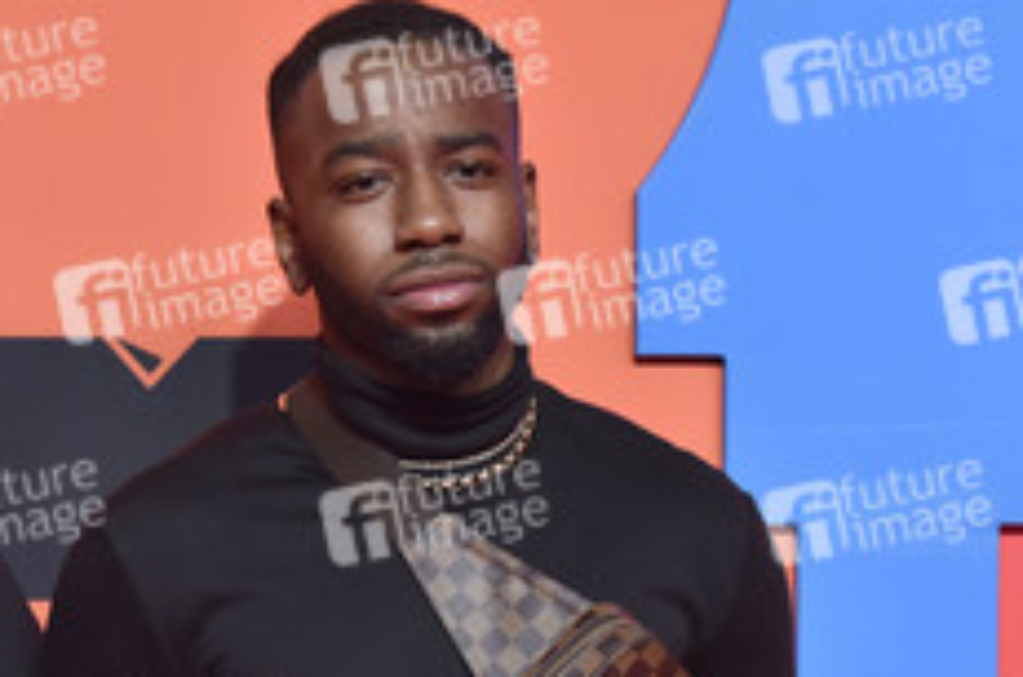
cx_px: 51
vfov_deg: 6.2
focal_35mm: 219
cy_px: 624
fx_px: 6210
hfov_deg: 9.4
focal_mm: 112
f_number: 4.5
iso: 2000
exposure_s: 1/250
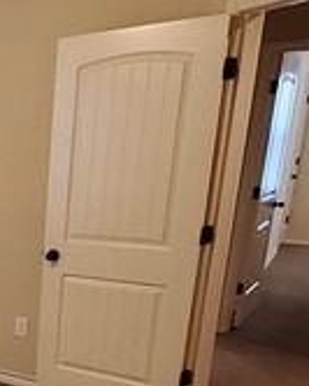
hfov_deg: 24.2
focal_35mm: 49
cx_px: -153
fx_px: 560
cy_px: 314
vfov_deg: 36.6
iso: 200
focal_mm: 1.13
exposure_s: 1/30
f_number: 2.2
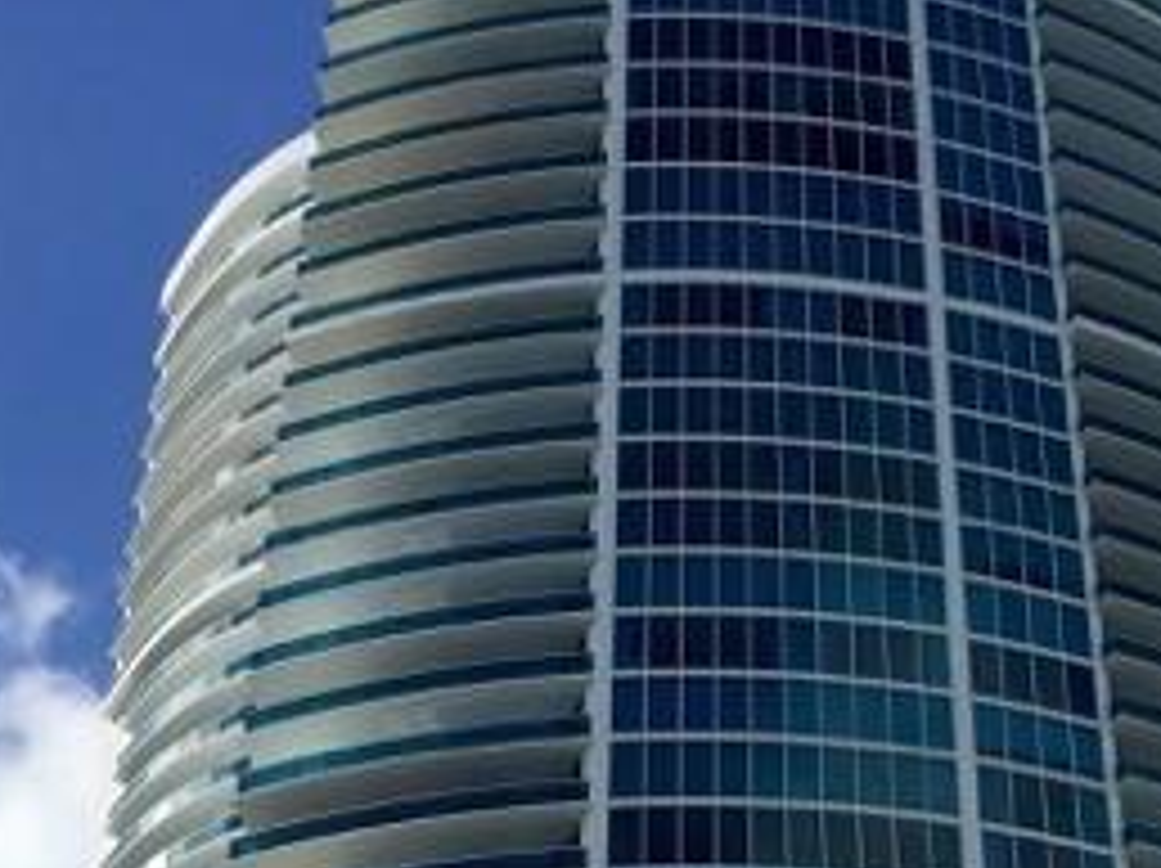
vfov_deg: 15.7
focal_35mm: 90
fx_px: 3016
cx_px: 832
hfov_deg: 21.6
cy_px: 1088
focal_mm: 4.15
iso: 32
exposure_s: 1/4950
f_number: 2.2
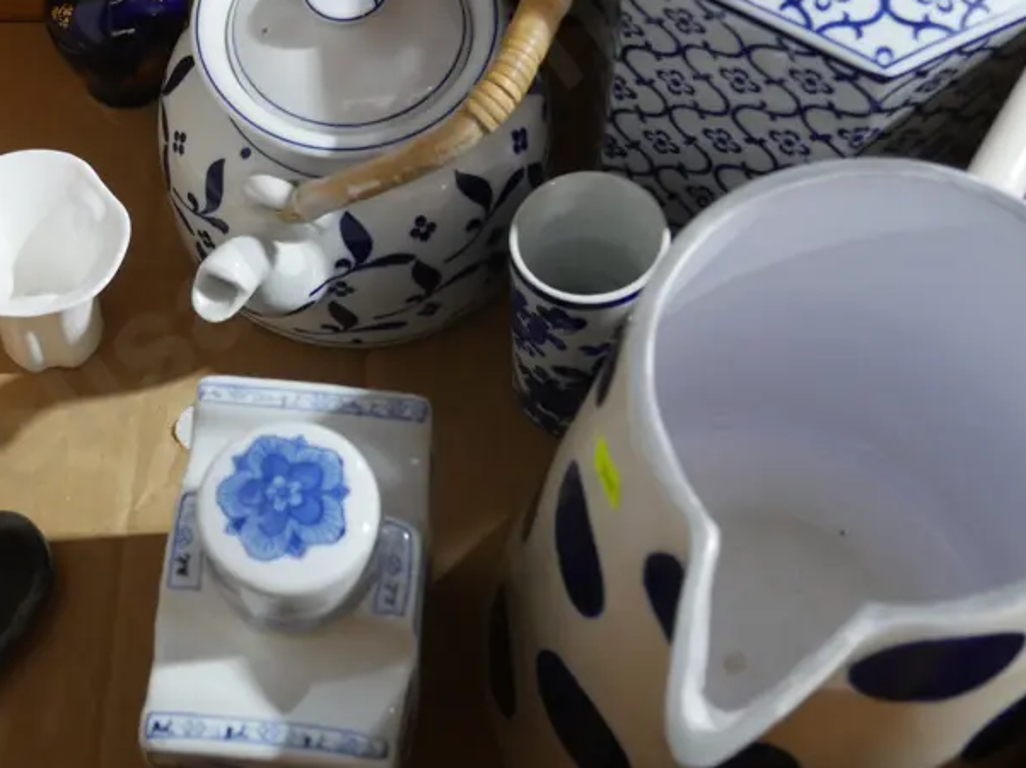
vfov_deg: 25.0
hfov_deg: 32.8
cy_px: 243
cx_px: 297
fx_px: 1718
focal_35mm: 58
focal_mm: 17
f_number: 4
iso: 1250
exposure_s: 1/60
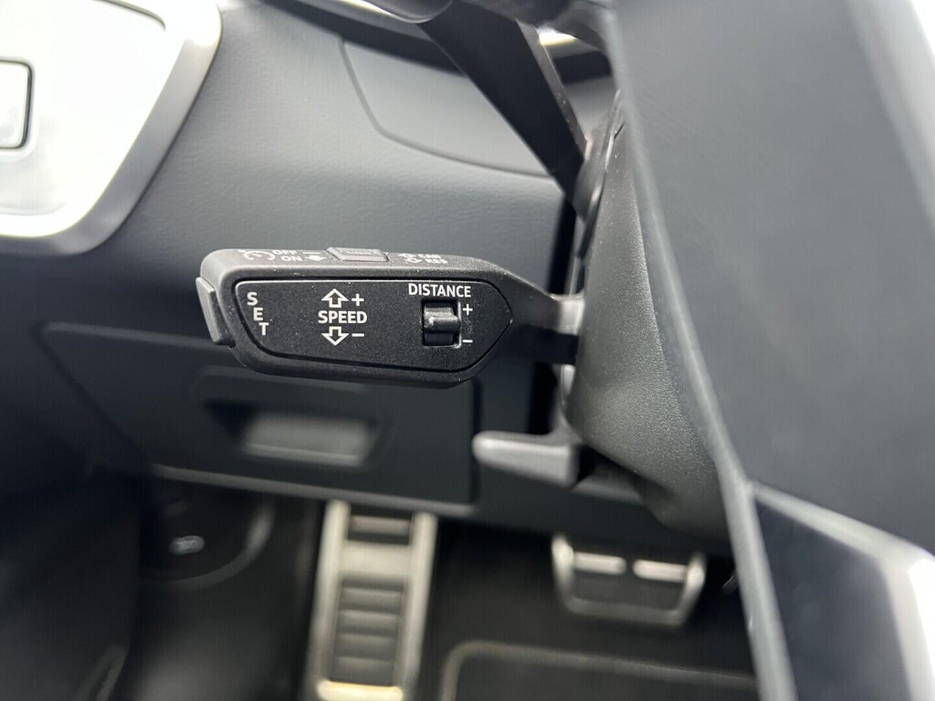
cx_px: 468
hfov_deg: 67.3
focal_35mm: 26
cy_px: 350
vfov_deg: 53.1
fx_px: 702
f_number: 1.5
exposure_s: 1/60
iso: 320
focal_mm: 5.7
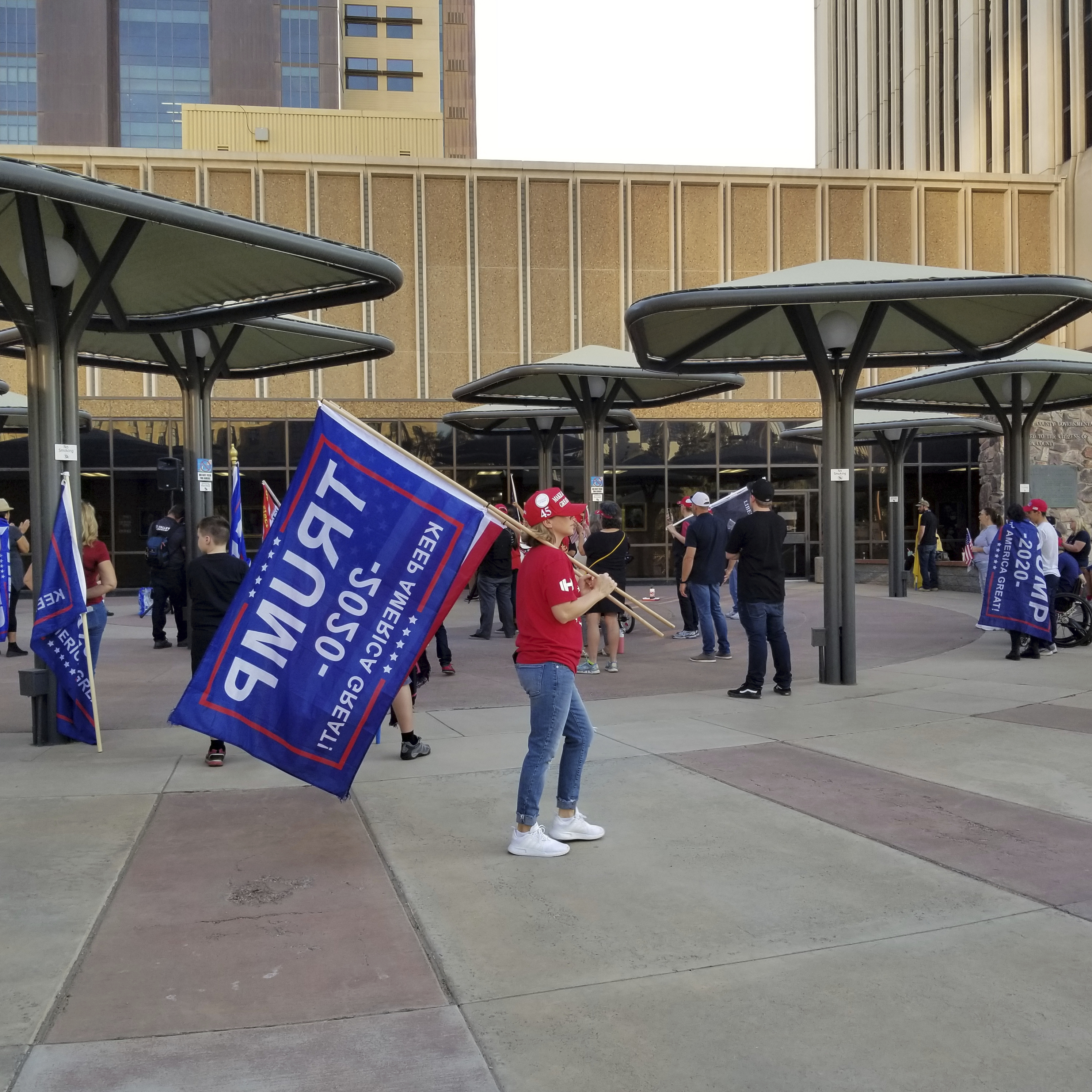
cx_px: 569
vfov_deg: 52.5
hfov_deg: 52.5
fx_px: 1106
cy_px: 548
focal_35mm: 31
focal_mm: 4.25
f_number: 1.7
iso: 50
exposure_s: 1/371
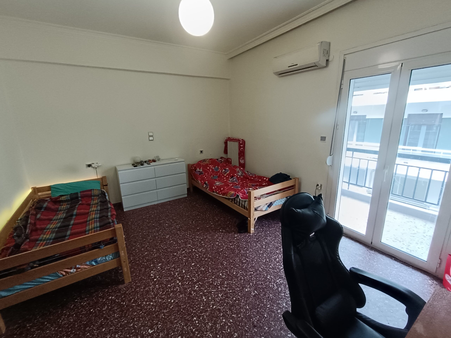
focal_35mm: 16
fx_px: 208
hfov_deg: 94.5
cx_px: 226
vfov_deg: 78.1
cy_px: 169
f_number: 2.2
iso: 310
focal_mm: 1.66
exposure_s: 1/100
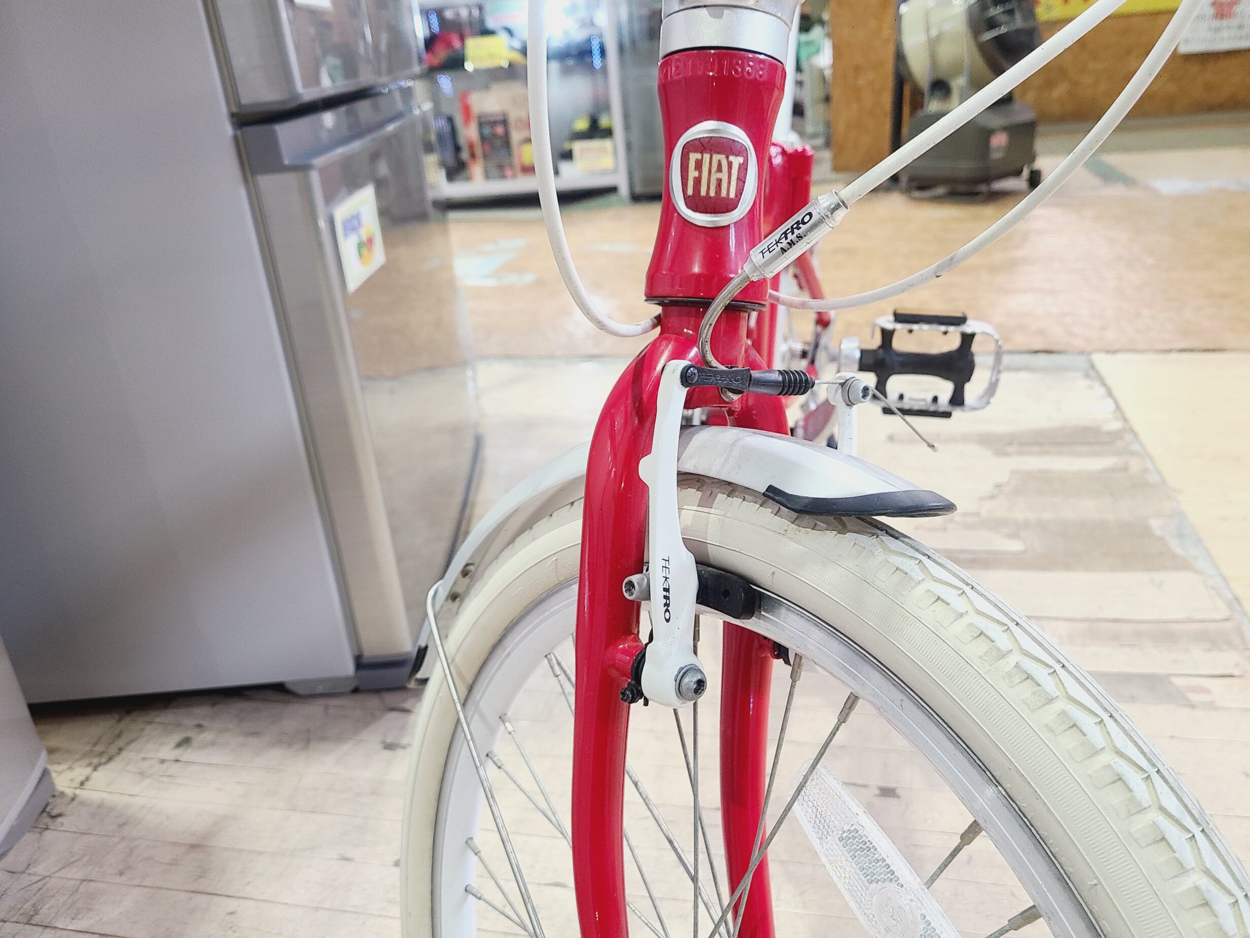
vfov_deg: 51.4
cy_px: 475
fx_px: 975
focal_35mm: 27
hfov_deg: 65.3
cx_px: 641
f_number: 1.8
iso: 160
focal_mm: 5.4
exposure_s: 1/50
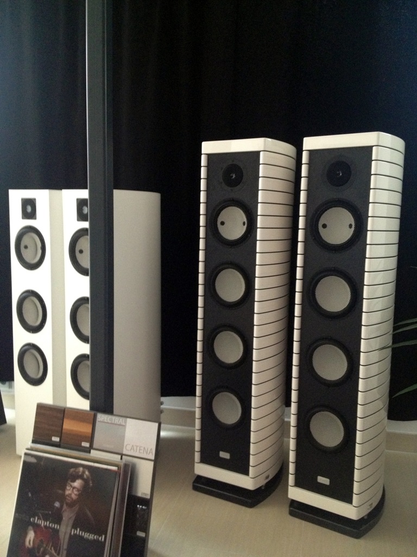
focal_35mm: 35
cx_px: 208
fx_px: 562
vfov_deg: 52.6
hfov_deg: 40.7
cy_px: 278
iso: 250
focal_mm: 4.28
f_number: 2.4
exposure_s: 1/20
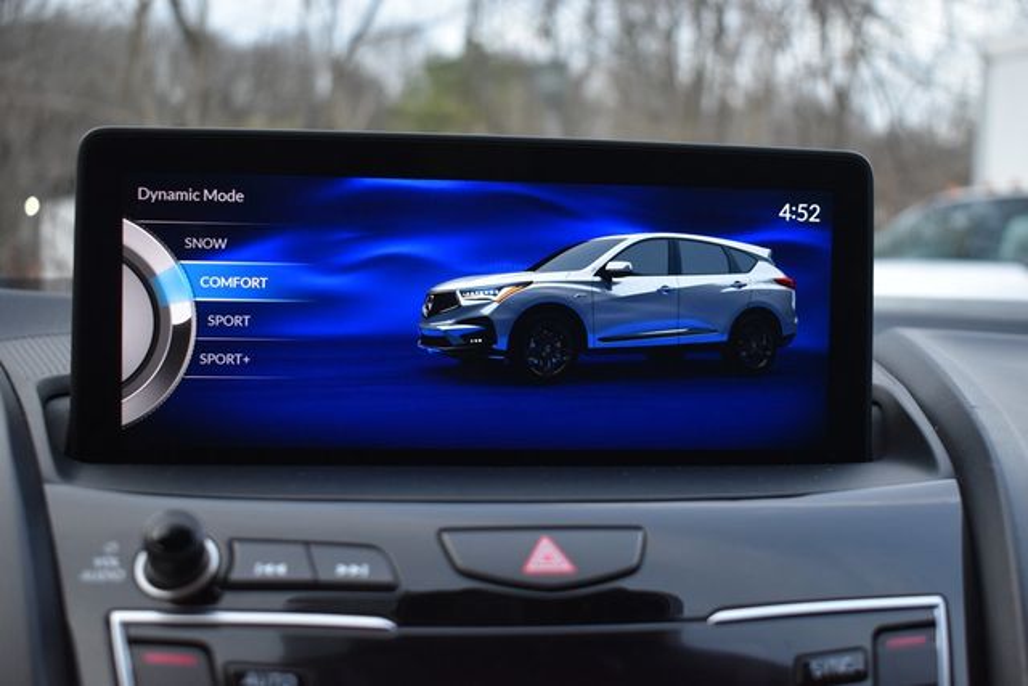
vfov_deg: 29.0
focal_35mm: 46
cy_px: 343
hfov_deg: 42.3
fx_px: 1328
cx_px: 514
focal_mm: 31
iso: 900
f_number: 4.2
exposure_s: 1/125
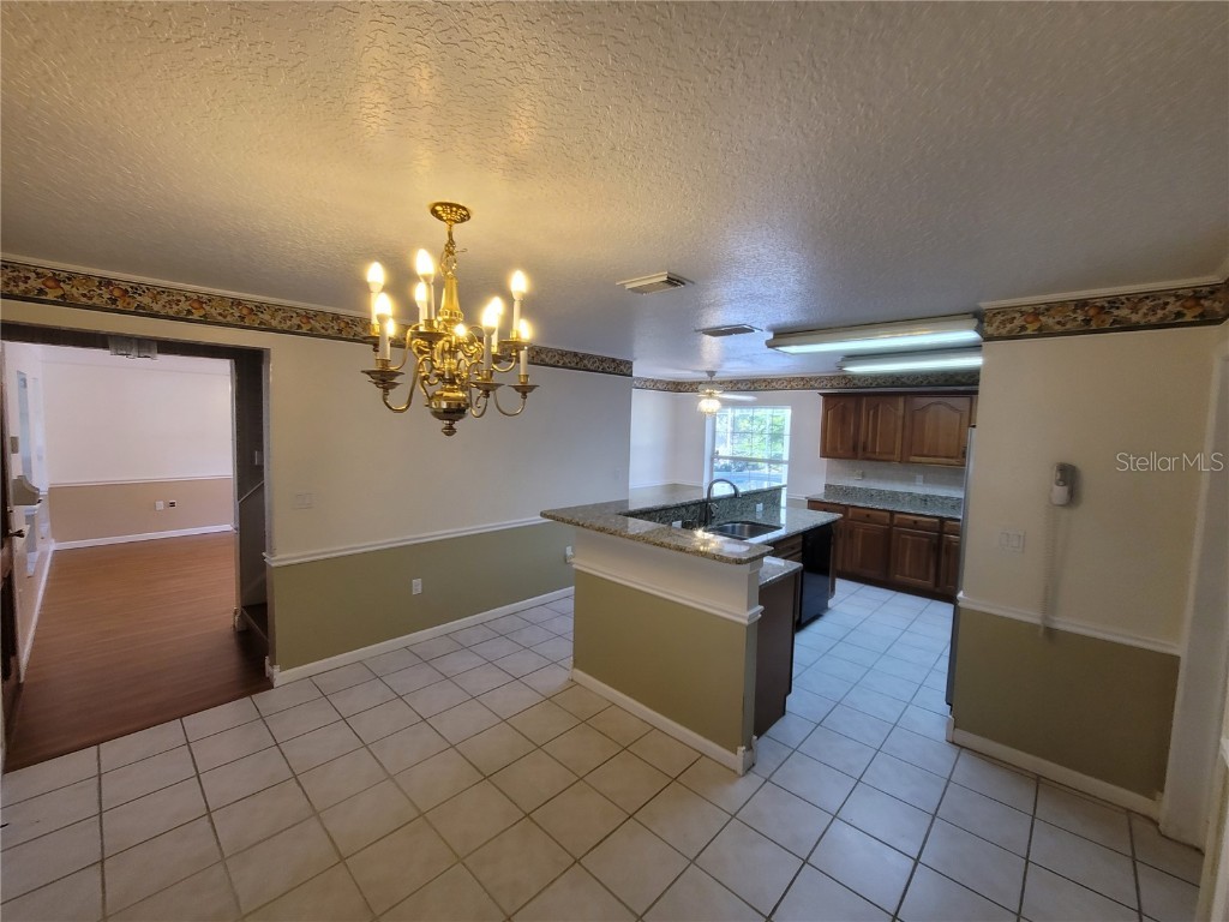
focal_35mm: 13
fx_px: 462
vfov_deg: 89.9
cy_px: 461
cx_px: 614
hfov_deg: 106.2
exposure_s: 1/60
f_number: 2.2
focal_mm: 2.2
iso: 160
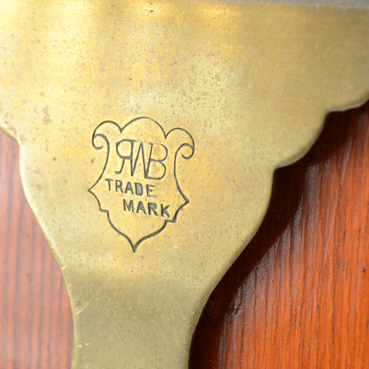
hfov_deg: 16.3
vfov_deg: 16.3
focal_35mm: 107
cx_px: 143
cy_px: 186
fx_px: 1286
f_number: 10
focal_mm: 55
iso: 100
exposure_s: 1/80
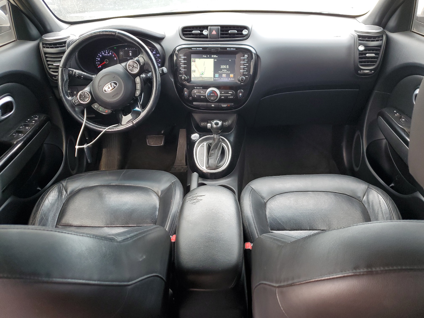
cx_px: 212
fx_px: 318
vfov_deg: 53.1
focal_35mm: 26
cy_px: 159
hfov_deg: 67.3
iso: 73
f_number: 1.5
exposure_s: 1/120
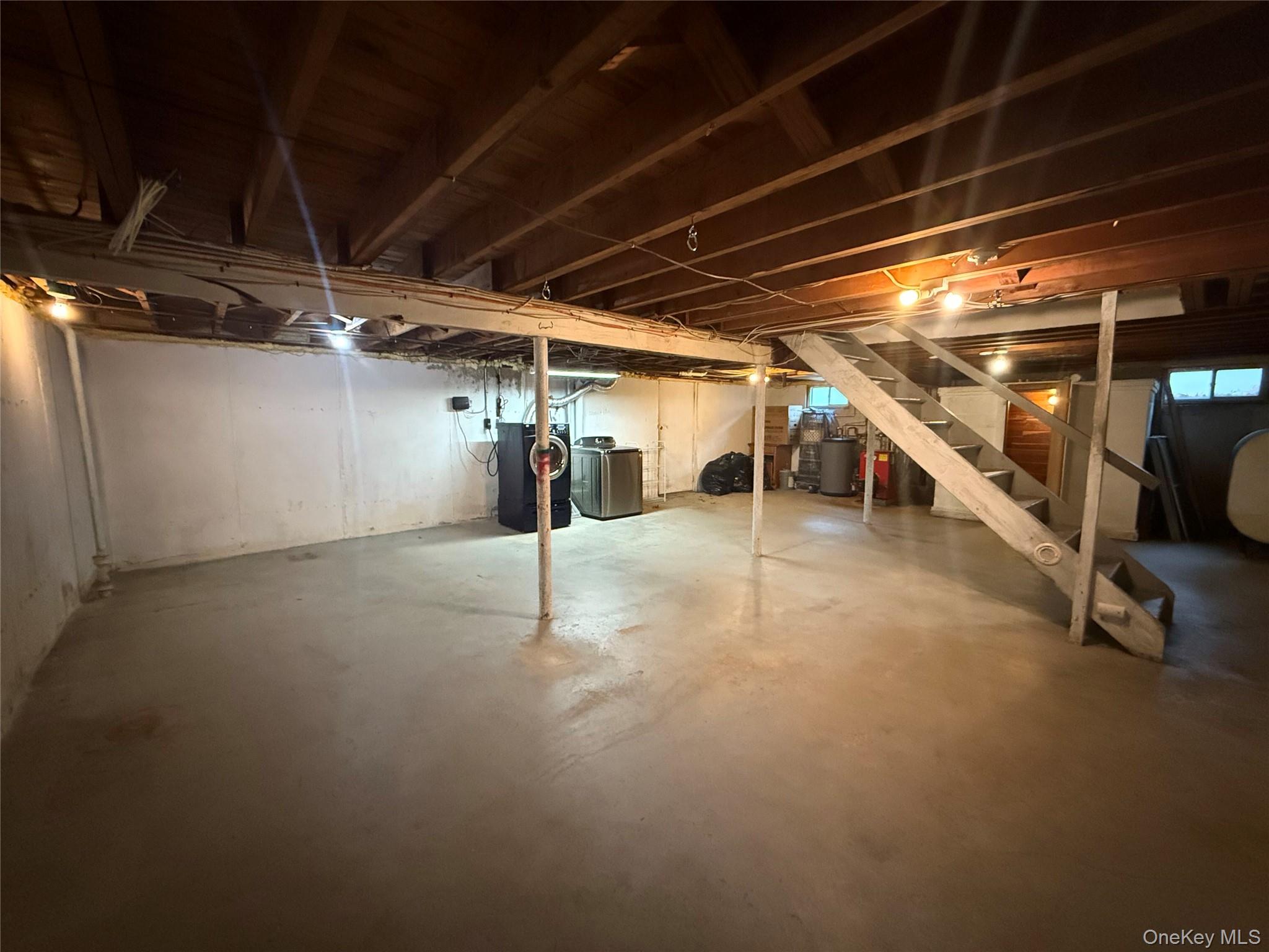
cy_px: 476
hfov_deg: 102.1
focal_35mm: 14
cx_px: 634
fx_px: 513
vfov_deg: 85.7
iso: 1250
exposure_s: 1/60
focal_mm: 2.22
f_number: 2.2
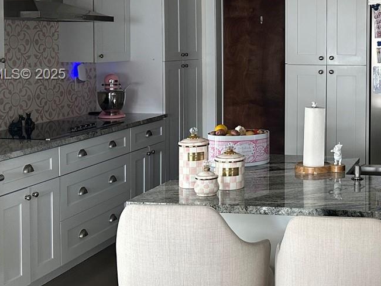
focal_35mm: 59
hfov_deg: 31.0
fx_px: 649
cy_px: 75
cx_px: 352
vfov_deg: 24.6
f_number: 1.78
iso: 200
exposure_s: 1/120
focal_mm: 6.86
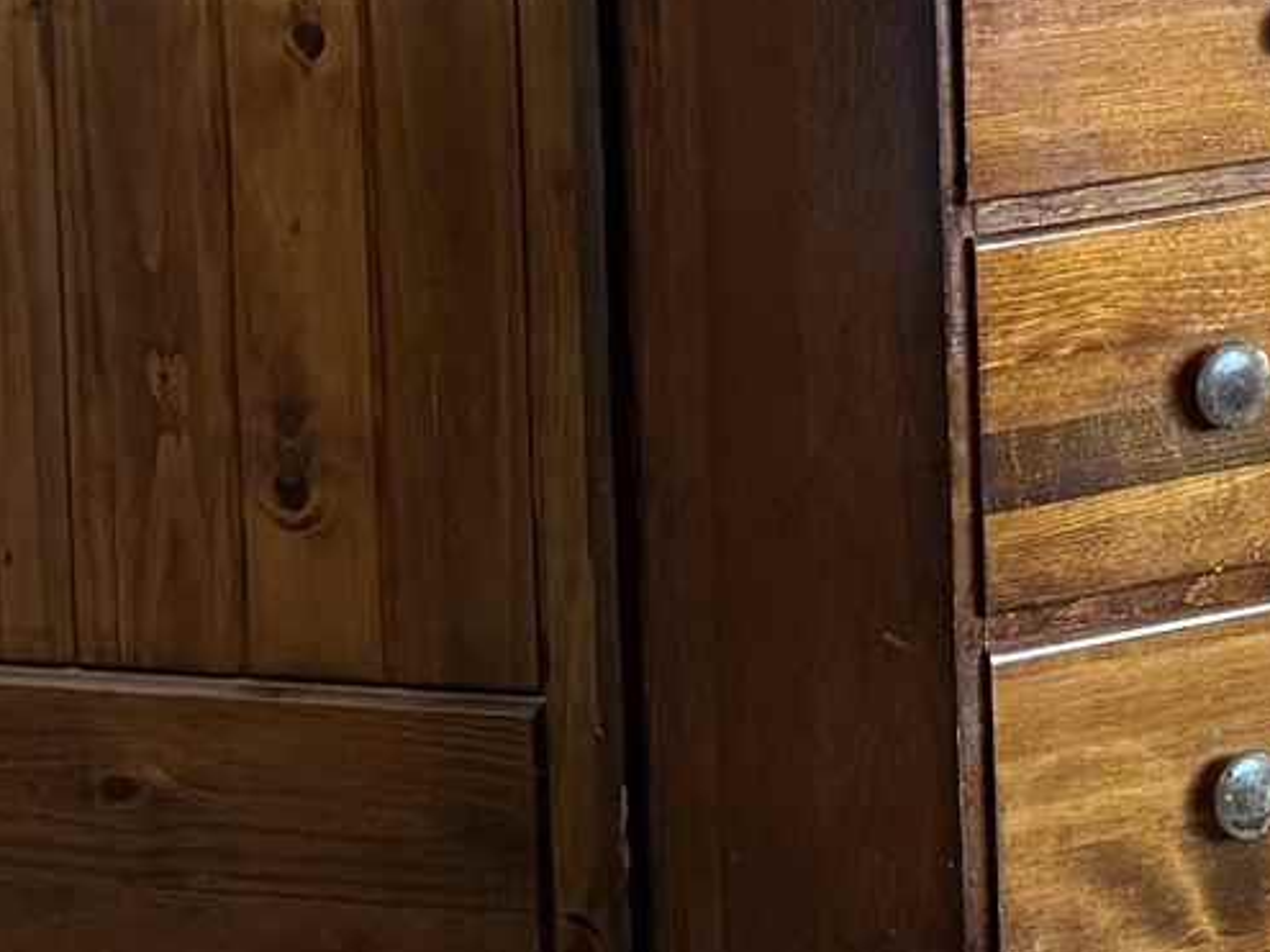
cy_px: -713
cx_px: 1224
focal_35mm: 149
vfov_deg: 9.5
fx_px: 5465
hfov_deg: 13.1
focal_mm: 6.76
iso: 250
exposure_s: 1/60
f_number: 1.78
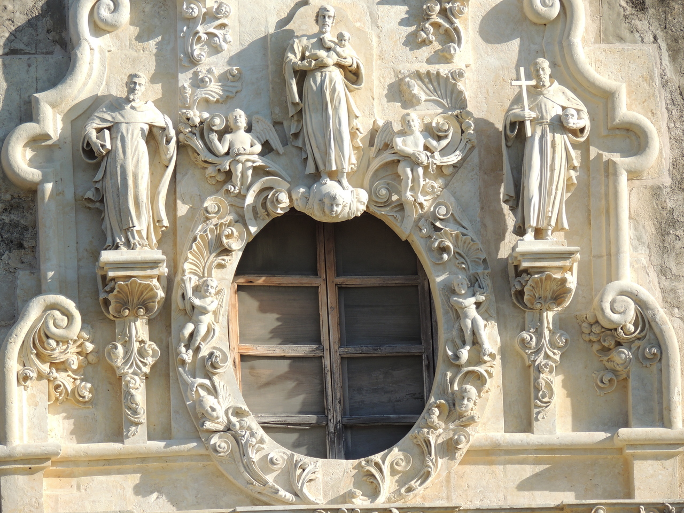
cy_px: 256
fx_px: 5434
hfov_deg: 7.2
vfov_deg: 5.4
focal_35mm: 275
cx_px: 342
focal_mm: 49
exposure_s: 1/400
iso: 100
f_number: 4.7
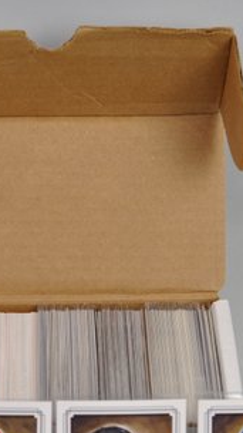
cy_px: 331
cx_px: 55
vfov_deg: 14.6
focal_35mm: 147
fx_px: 1684
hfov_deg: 8.2
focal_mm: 40
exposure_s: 1/60
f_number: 4
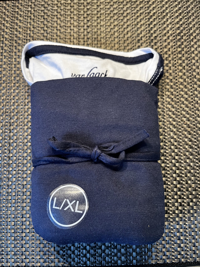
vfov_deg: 67.3
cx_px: 100
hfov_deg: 53.1
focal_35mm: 26
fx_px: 200
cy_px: 134
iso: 200
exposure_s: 1/50
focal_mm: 5.1
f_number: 1.6
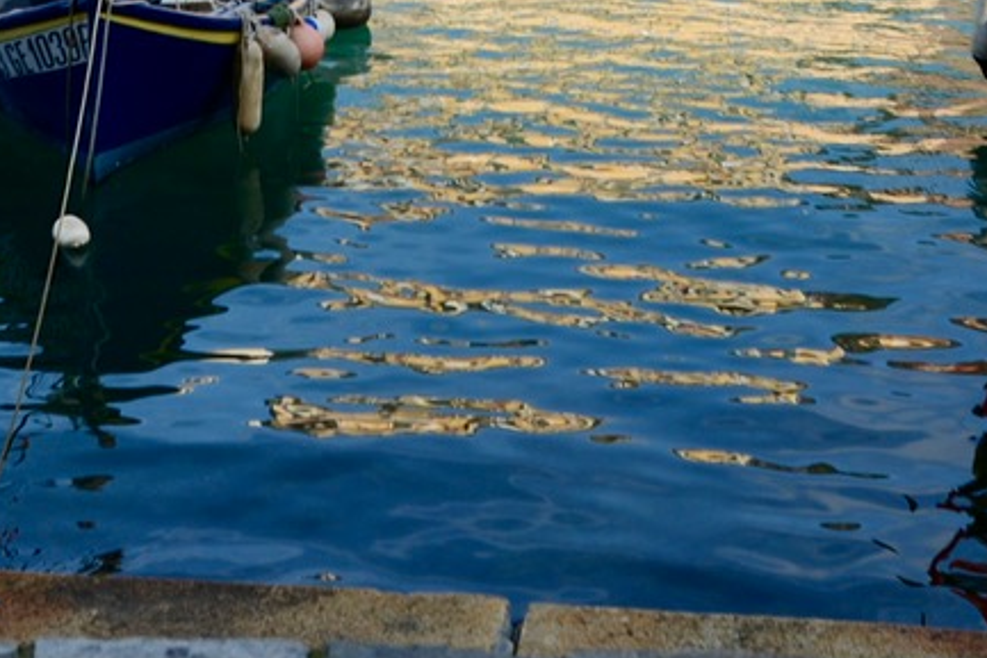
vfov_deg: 14.7
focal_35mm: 85
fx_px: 2331
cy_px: -389
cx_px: 483
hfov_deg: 23.9
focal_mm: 16
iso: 100
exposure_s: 1/640
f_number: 4
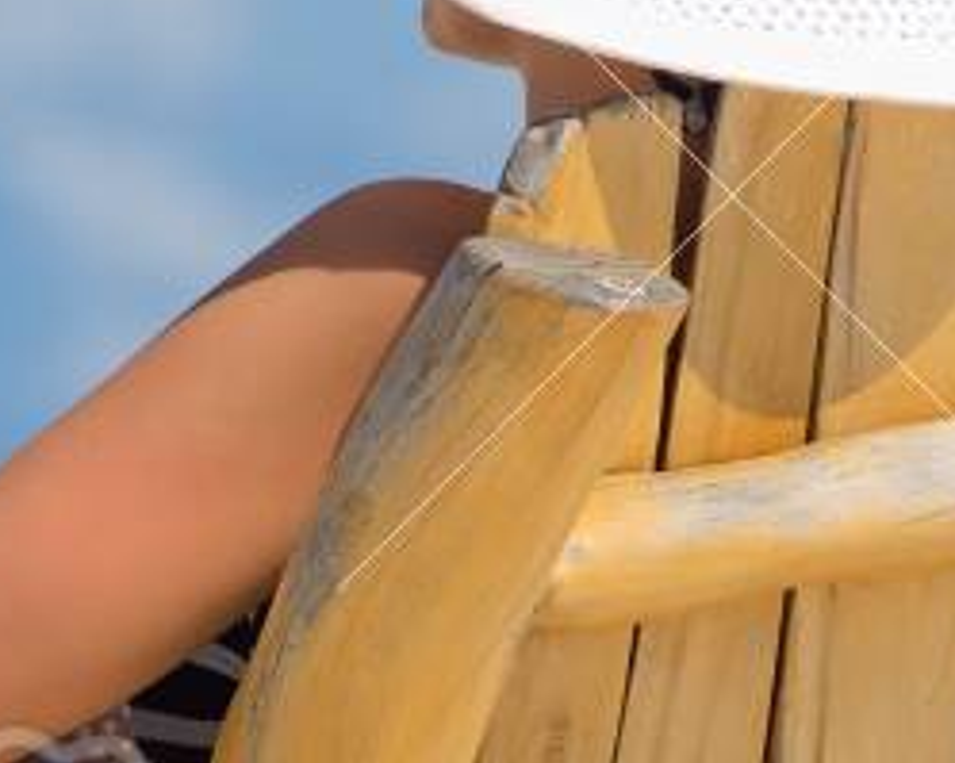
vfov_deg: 1.6
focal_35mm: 979
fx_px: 27660
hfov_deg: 2.0
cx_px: -687
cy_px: 771
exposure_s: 1/640
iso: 100
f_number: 5.6
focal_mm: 200
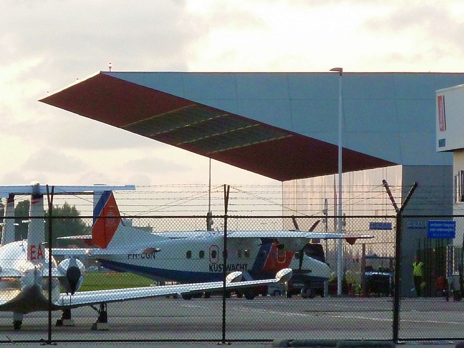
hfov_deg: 3.2
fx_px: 8364
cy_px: 174
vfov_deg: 2.4
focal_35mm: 624
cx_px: 232
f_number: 4.9
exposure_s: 1/50
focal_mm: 49.2
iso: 400
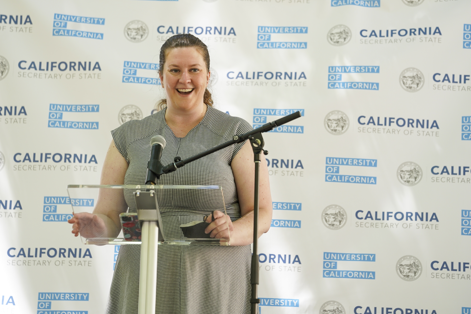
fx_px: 2041
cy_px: 157
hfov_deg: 13.2
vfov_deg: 8.8
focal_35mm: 156
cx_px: 235
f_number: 4
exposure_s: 1/250
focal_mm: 155
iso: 640
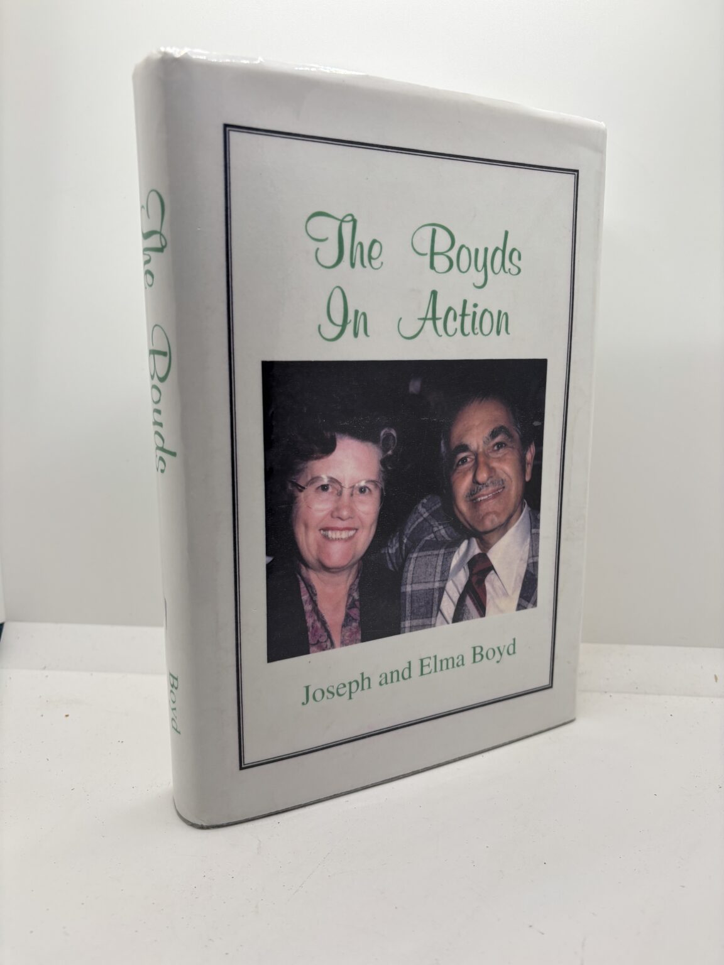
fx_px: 725
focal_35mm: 26
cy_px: 482
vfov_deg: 67.3
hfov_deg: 53.1
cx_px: 362
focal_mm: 5.96
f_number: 1.6
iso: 50
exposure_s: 1/387
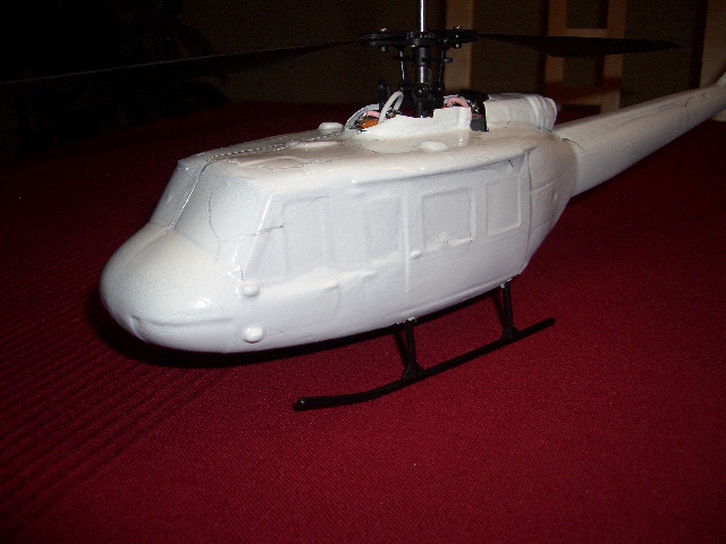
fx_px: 734
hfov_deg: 52.6
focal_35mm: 35
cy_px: 272
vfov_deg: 40.7
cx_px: 363
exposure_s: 1/60
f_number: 2.6
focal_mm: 5.8
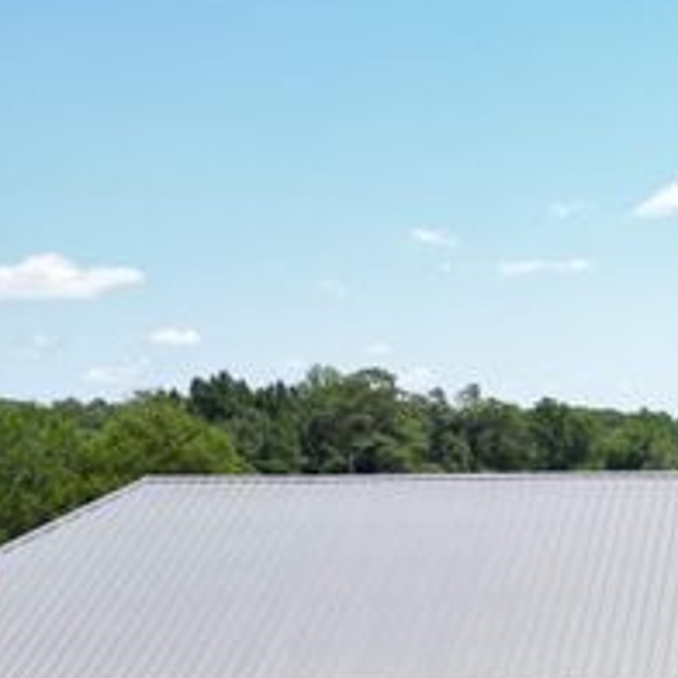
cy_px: 624
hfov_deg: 27.7
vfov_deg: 30.1
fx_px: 1197
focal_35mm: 54
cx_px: 816
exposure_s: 1/1500
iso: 100
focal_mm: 6.72
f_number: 1.7
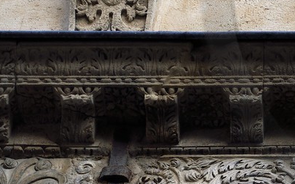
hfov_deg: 7.2
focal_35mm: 284
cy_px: -33
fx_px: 2283
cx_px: 498
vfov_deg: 4.6
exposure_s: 1/200
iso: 200
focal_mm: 70
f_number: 8
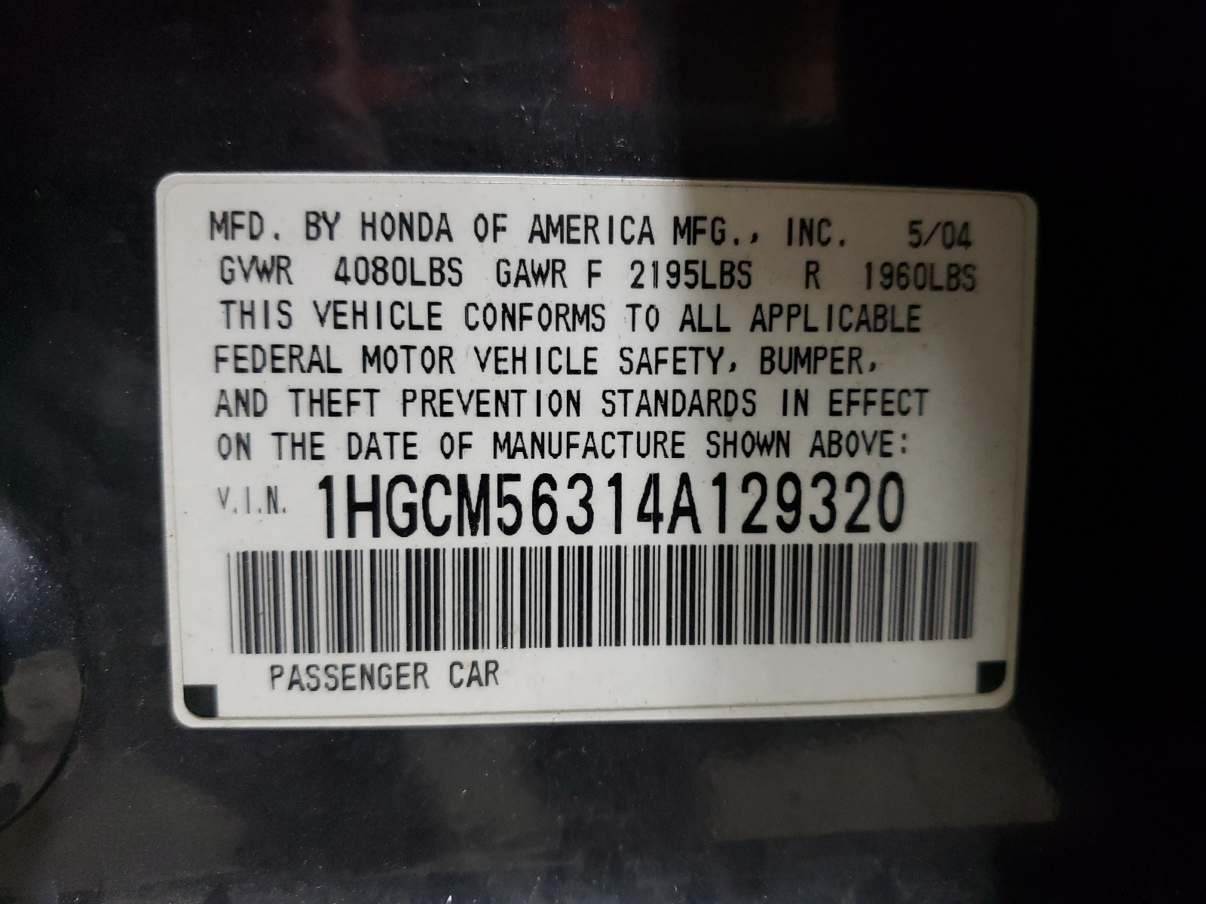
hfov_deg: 67.3
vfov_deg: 53.1
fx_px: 906
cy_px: 452
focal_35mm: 26
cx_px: 603
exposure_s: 1/60.2
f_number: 1.5
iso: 294
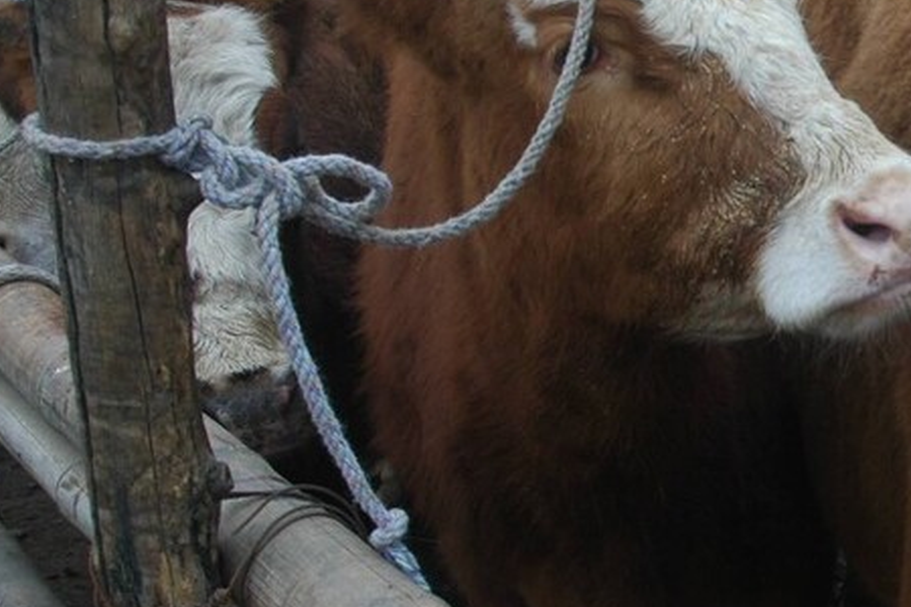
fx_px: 1822
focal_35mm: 72
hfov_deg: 24.8
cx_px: 1154
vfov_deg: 18.9
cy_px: 260
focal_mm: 18
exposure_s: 1/125
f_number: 5.6
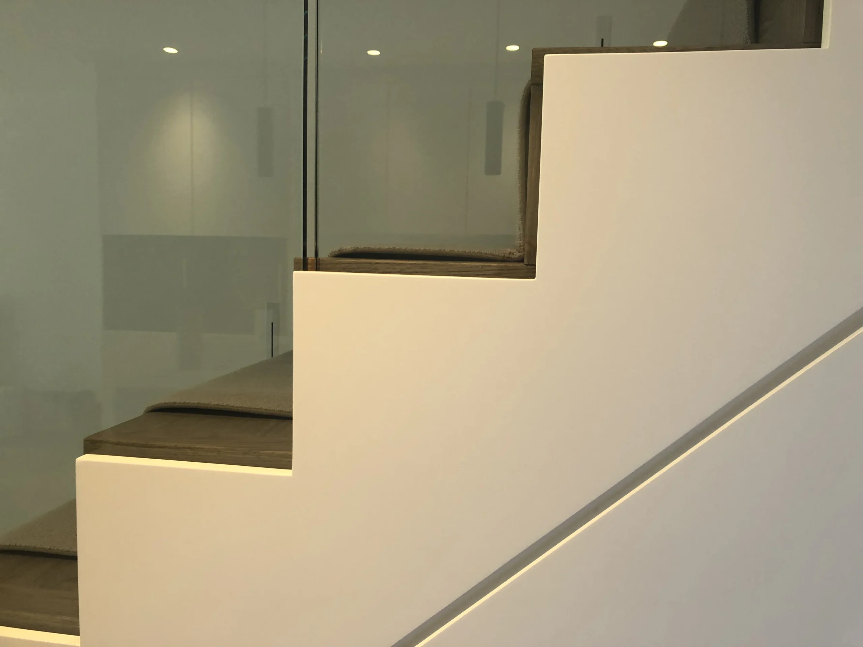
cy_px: 324
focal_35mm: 28
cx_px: 432
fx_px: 698
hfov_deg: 63.4
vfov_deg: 49.7
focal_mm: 4
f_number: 1.8
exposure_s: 1/25
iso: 32
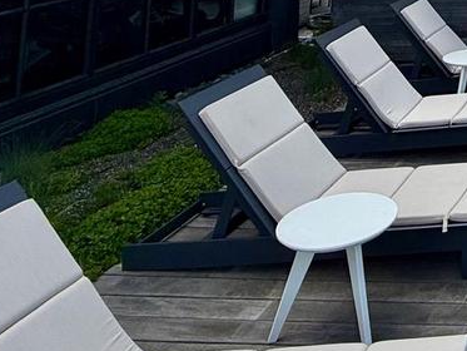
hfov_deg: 28.5
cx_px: 622
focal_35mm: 54
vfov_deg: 21.2
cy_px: -223
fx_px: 729
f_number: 2.2
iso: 50
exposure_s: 1/3289
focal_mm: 2.22
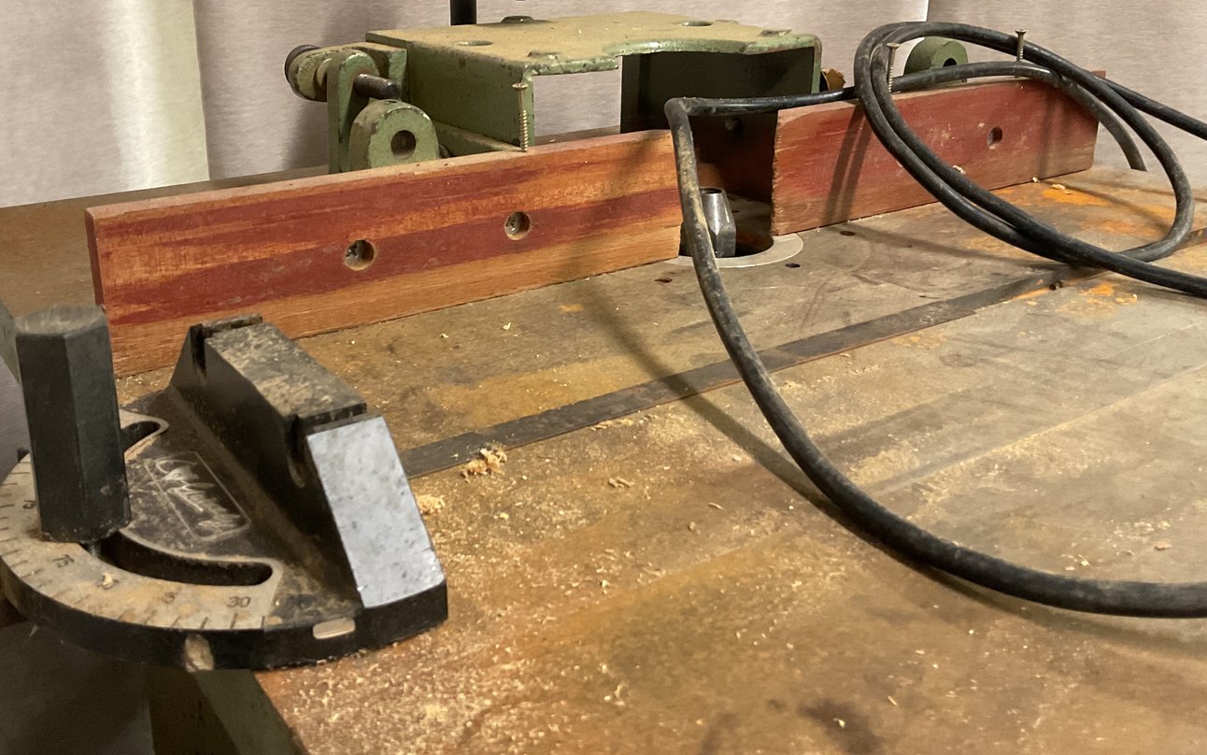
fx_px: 1184
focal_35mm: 36
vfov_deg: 35.2
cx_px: 512
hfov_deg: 53.8
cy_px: 285
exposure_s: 1/40
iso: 250
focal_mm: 3
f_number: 1.8
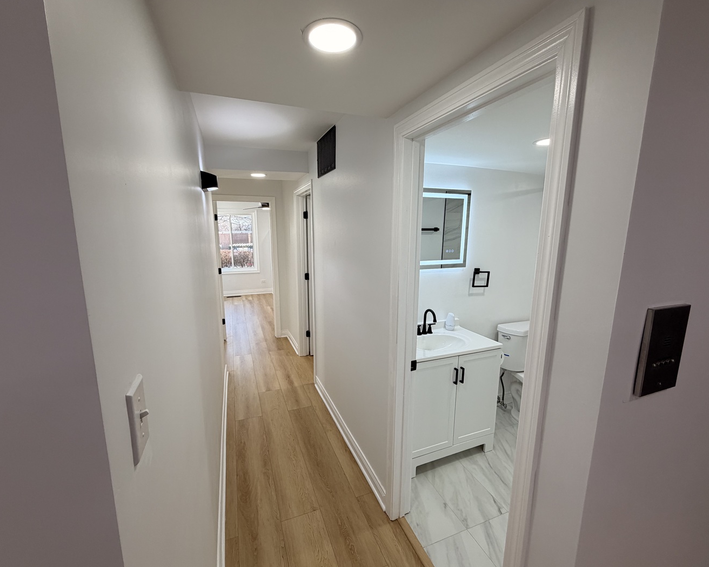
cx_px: 352
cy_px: 285
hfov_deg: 96.8
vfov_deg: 84.0
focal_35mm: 15
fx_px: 315
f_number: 2.2
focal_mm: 2.22
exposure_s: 1/120
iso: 80
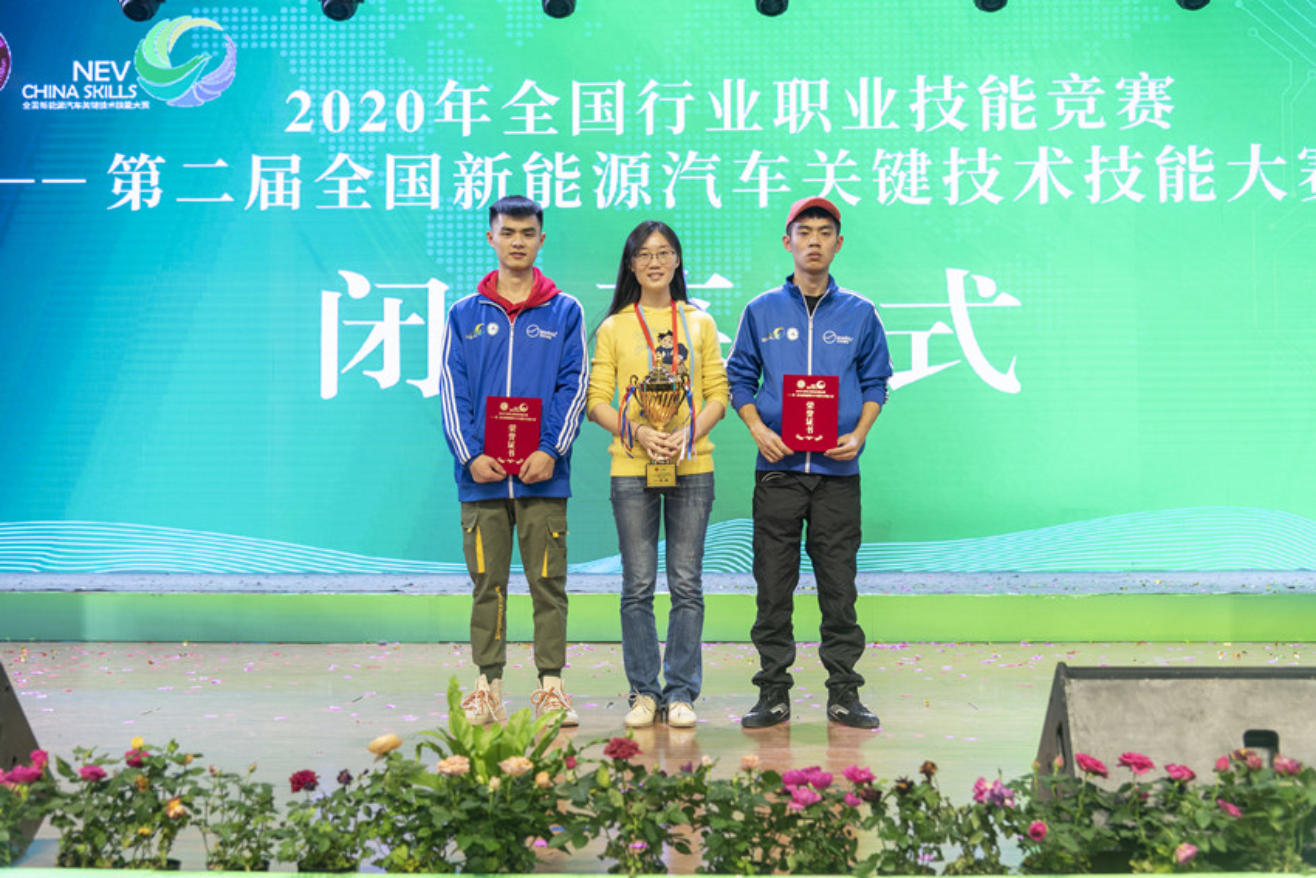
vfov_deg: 33.4
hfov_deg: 48.5
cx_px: 658
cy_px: 439
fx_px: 1462
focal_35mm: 40
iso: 250
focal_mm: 40
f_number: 4
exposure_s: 1/60
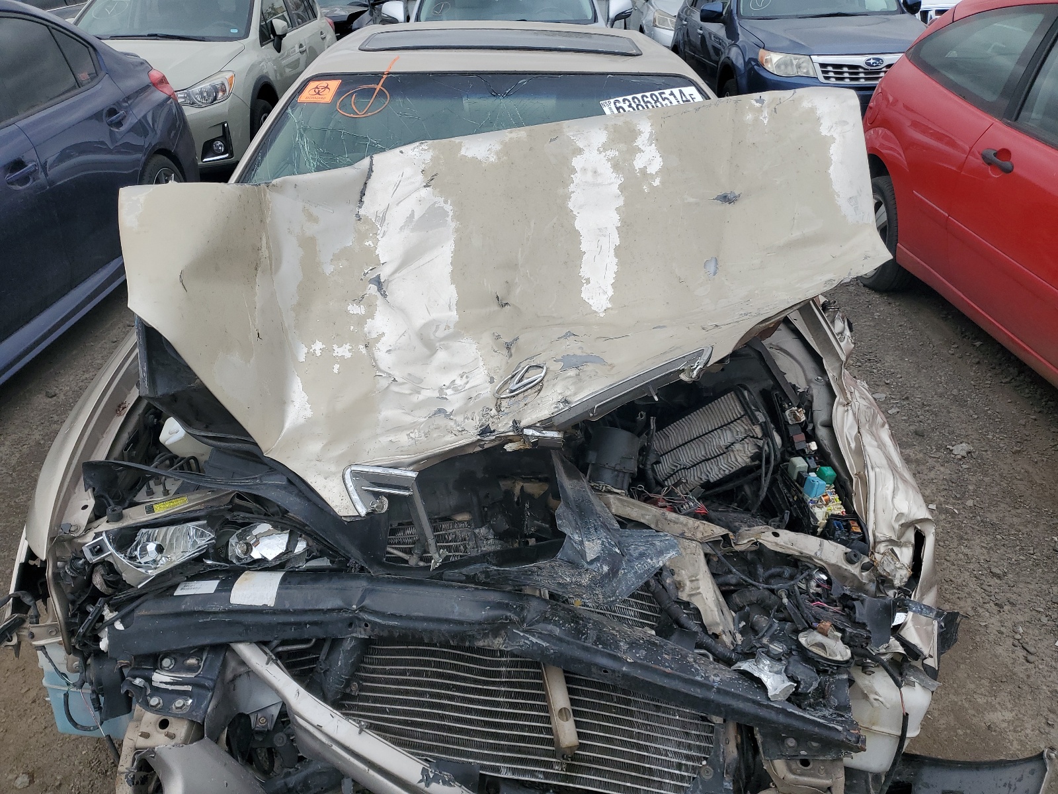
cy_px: 397
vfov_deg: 53.1
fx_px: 795
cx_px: 529
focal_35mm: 26
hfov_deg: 67.3
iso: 50
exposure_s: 1/3333
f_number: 1.5
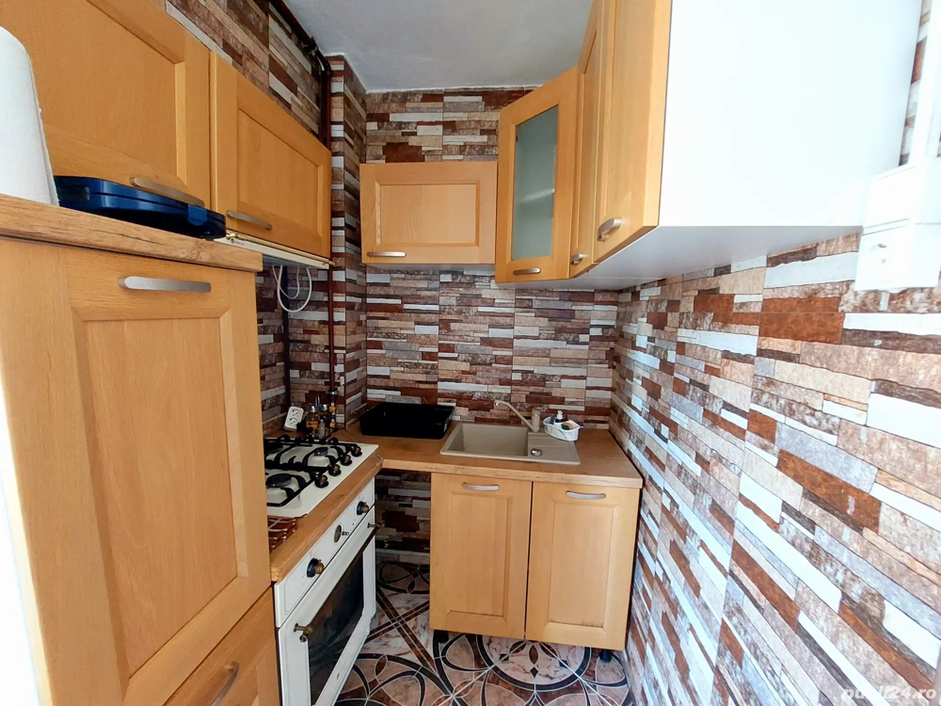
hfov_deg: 106.2
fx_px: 353
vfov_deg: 89.9
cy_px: 353
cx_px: 470
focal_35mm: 13
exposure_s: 1/33
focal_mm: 1.74
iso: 400
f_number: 2.2
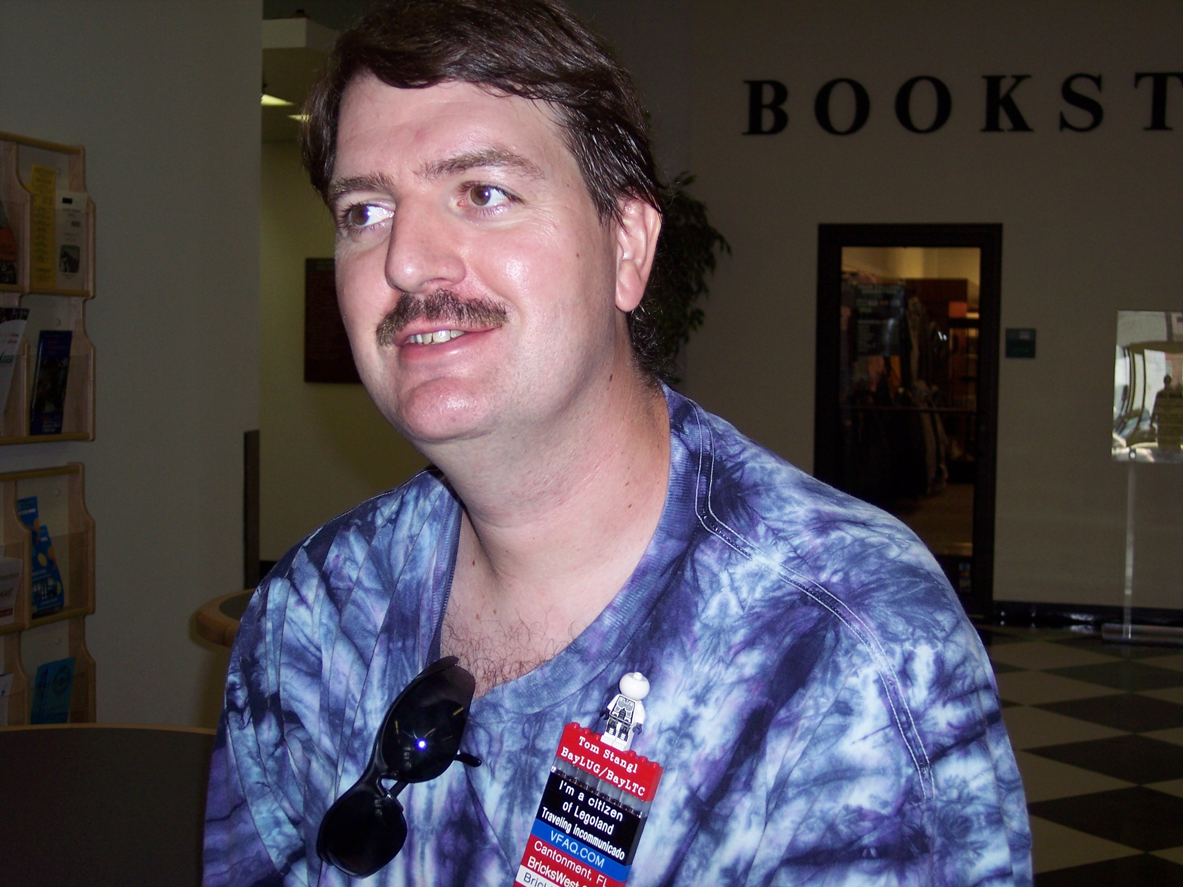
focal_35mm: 52
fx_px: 1777
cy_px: 444
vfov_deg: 28.0
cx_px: 592
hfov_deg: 36.8
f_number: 3.4
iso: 100
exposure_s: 1/60
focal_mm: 10.7
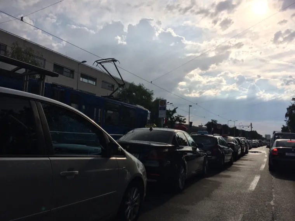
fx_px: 247
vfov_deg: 48.2
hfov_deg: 61.7
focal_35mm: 29
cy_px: 110
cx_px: 148
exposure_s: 1/5128
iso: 32
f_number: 2.2
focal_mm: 4.15
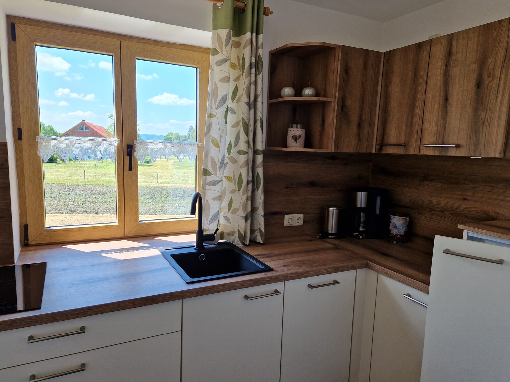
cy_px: 192
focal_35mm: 24
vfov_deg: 56.8
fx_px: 354
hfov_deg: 71.6
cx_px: 248
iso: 50
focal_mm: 5.4
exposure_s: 1/192
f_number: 1.8
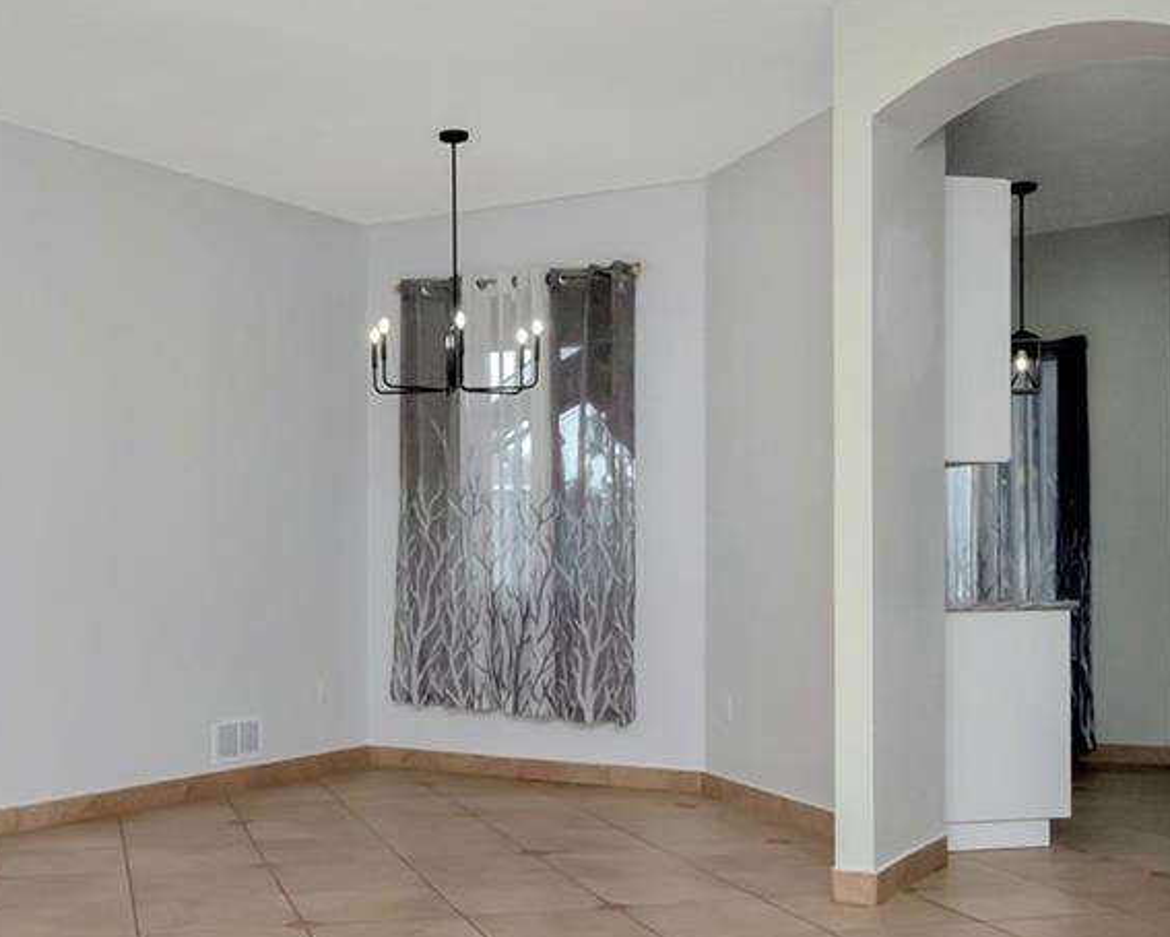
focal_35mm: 46
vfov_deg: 32.7
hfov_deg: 40.3
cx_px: 448
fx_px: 1582
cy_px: 632
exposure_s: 1/200
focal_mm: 11.5
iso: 1000
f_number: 9
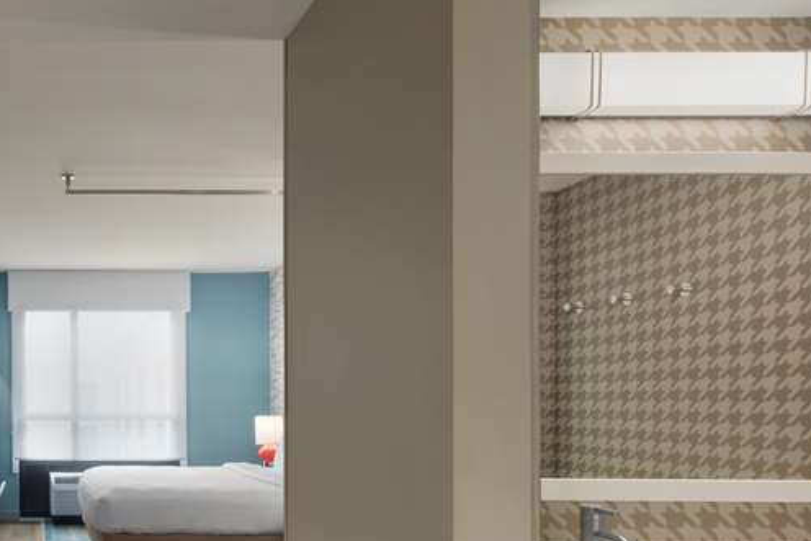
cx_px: 74
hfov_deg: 50.4
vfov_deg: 39.2
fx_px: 744
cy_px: 387
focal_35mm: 33
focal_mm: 10.5
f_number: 8
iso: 320
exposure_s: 1/4
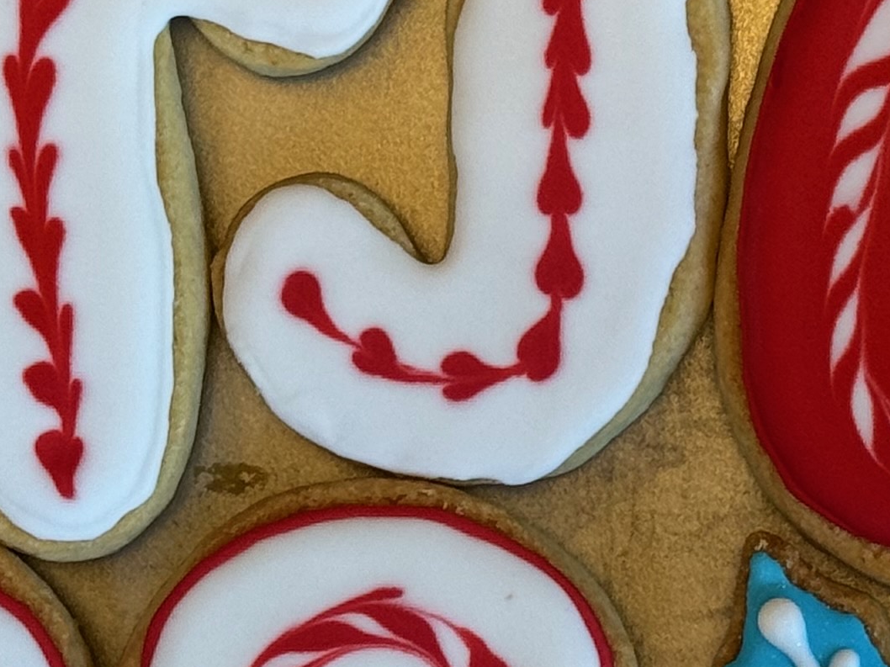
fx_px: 4704
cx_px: 793
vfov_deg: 8.1
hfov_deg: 10.8
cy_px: 13
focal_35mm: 183
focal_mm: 6.76
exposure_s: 1/60
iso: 80
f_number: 1.78
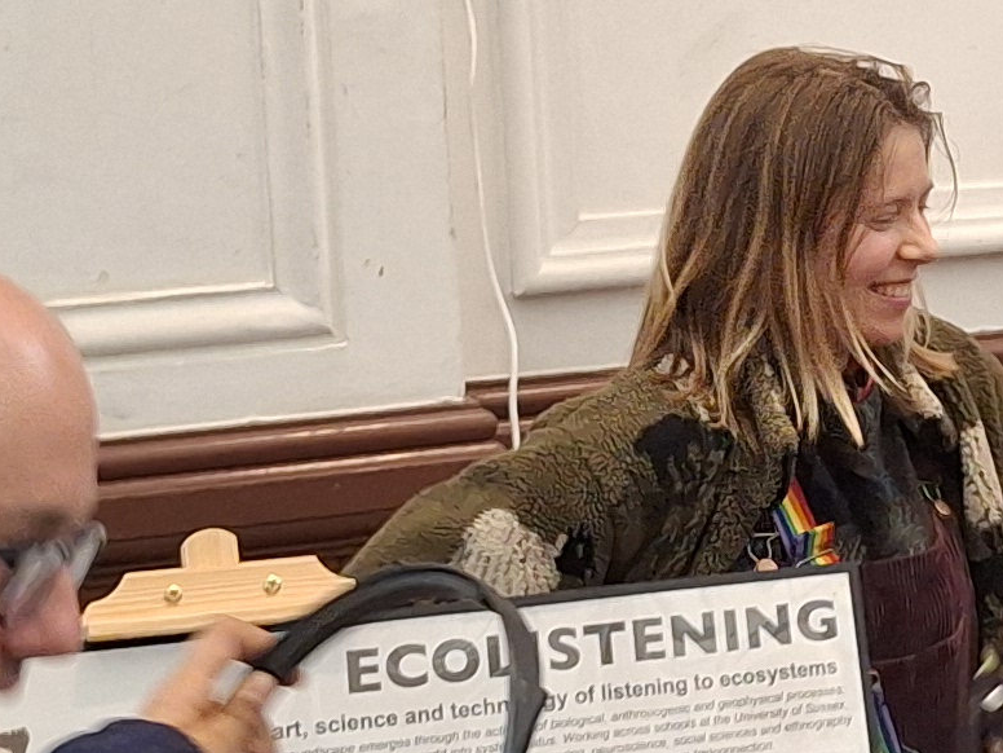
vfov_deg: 12.1
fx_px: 3506
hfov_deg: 15.7
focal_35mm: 121
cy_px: -60
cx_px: 1176
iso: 250
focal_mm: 5.54
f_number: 1.8
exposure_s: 1/25
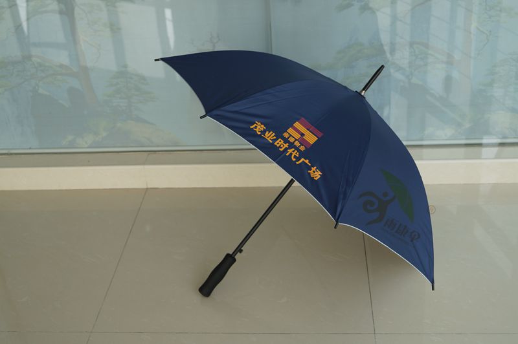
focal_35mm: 45
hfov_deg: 43.6
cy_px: 172
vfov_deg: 29.8
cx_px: 259
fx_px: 647
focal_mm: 30
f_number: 5
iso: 100
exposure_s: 1/80
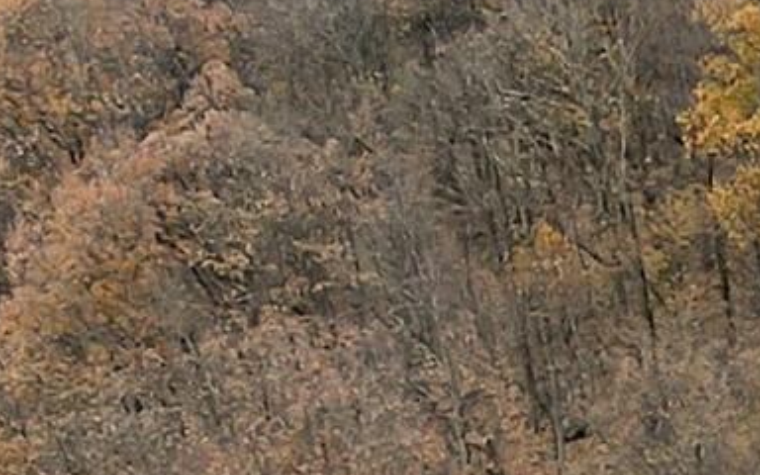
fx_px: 4122
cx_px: 1995
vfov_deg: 6.1
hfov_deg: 9.1
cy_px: 1435
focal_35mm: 199
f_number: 2.8
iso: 100
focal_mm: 4.5
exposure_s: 1/120
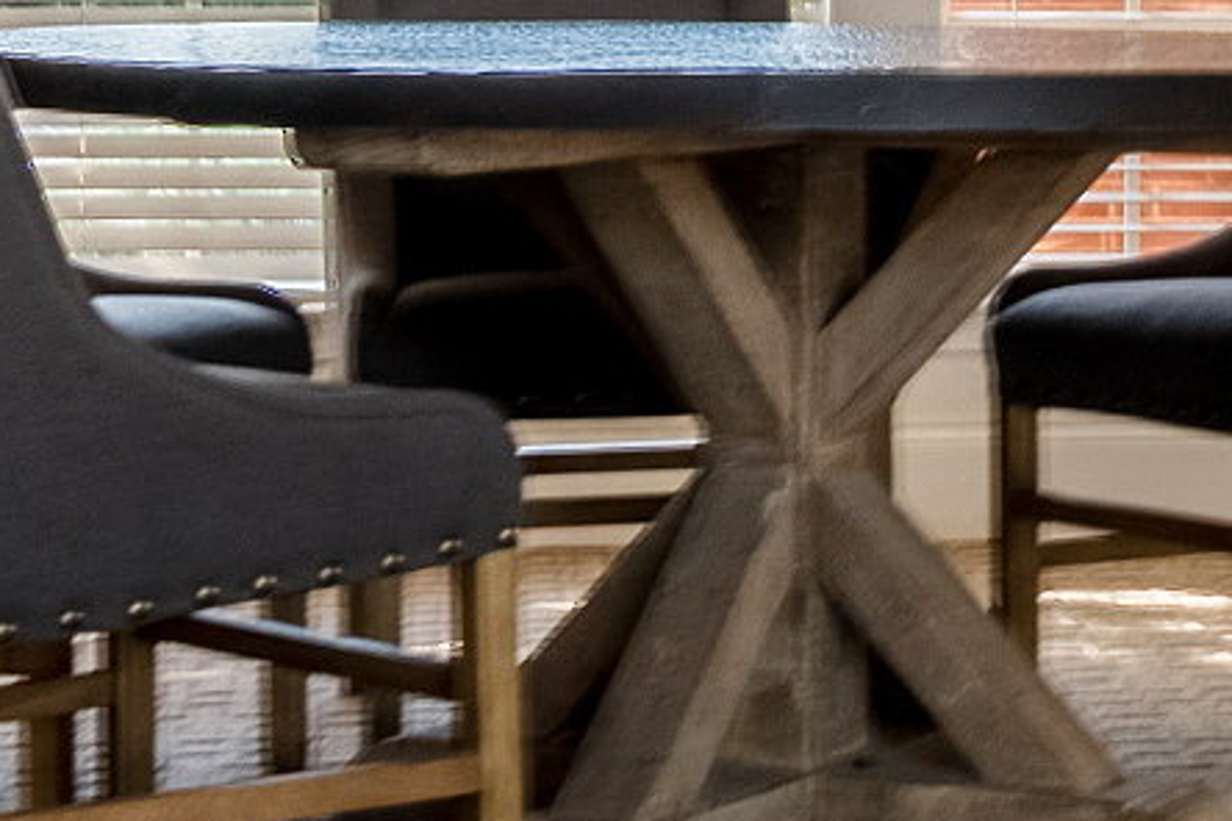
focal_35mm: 111
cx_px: 1887
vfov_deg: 12.0
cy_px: -180
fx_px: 3811
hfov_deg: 16.6
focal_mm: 11
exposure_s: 1/200
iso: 200
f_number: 8
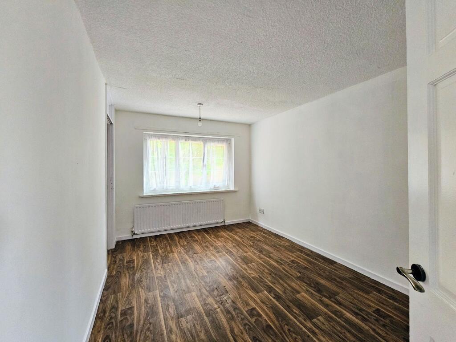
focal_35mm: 13
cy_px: 171
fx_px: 171
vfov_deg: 89.9
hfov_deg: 106.2
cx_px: 228
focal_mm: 2.2
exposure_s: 1/50
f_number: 2.2
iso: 400
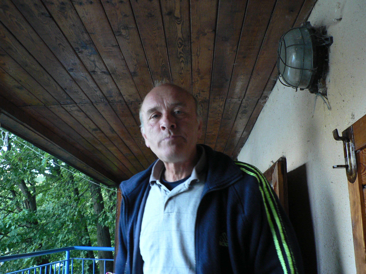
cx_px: 183
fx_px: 381
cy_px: 137
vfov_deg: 39.7
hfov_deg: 51.4
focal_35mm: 36
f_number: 2.8
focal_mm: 6
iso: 200
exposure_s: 1/20
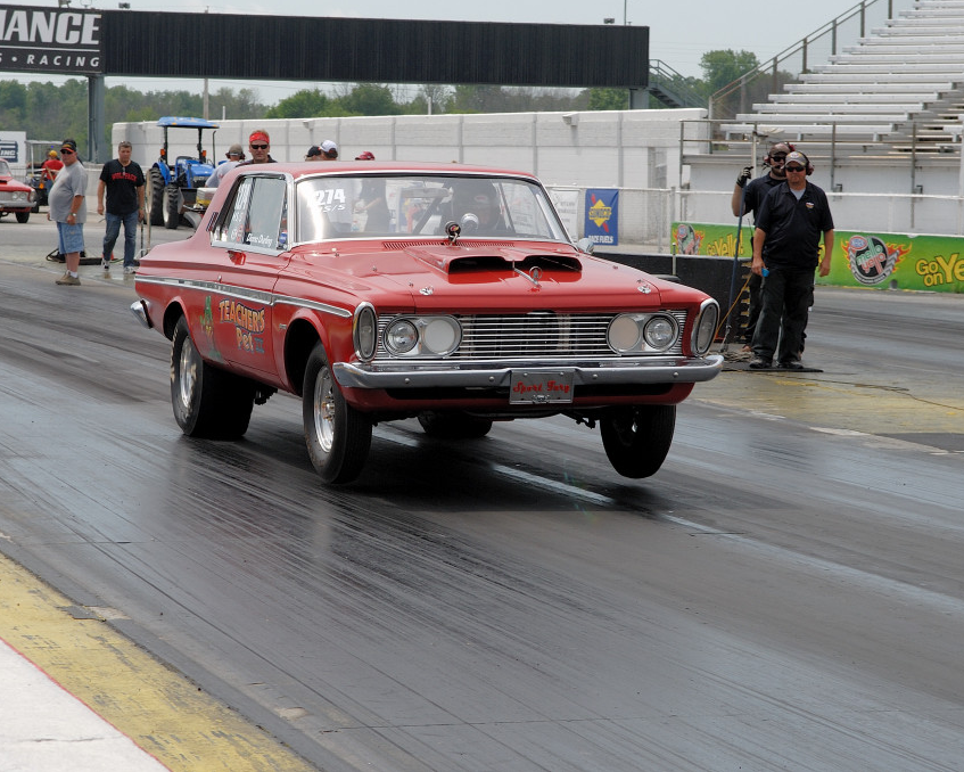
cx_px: 442
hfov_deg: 20.5
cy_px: 384
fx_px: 2670
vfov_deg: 16.4
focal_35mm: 94
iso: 100
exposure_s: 1/320
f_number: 9
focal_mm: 55
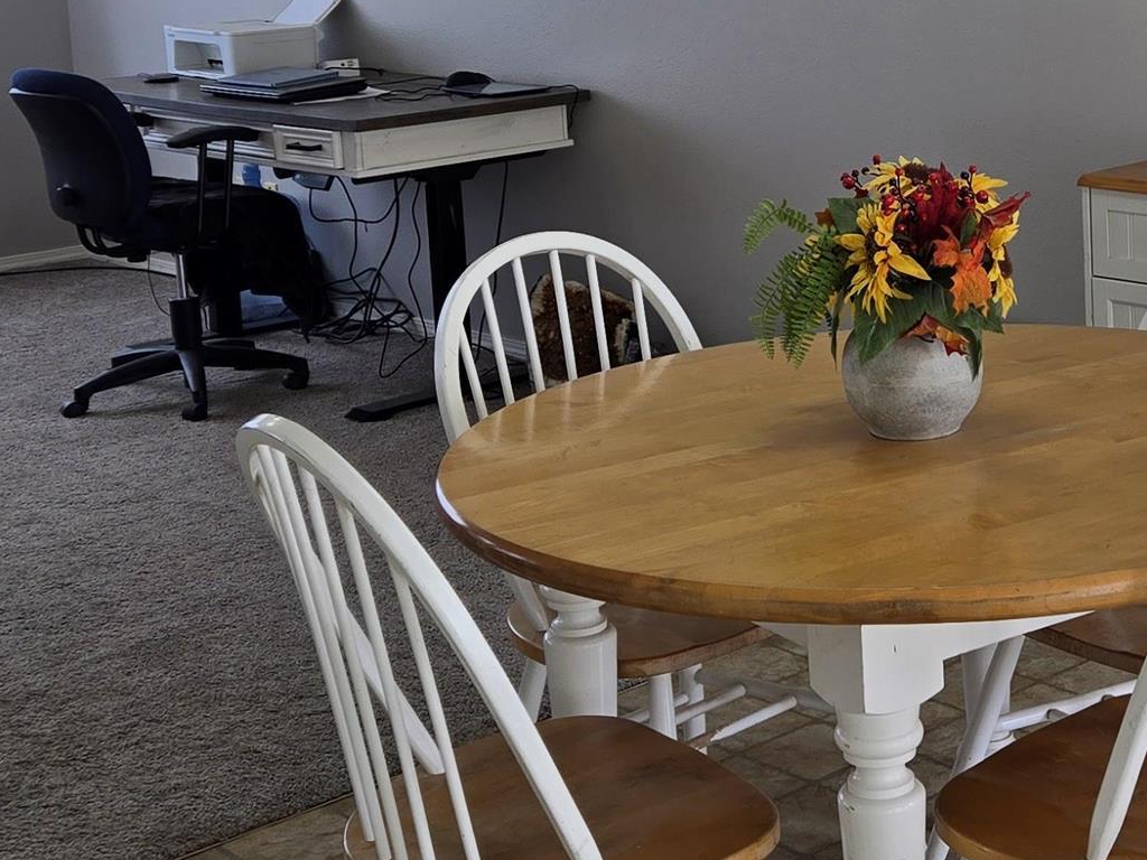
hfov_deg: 27.5
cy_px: 155
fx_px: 2286
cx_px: 940
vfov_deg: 21.0
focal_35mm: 69
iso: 25
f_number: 1.8
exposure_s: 1/120
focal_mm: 5.4
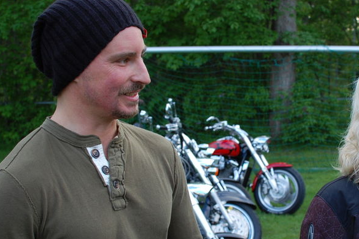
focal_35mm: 72
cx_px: 229
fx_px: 714
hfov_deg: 28.1
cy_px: 135
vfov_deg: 19.0
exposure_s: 1/125
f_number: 5.6
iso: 400
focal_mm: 35
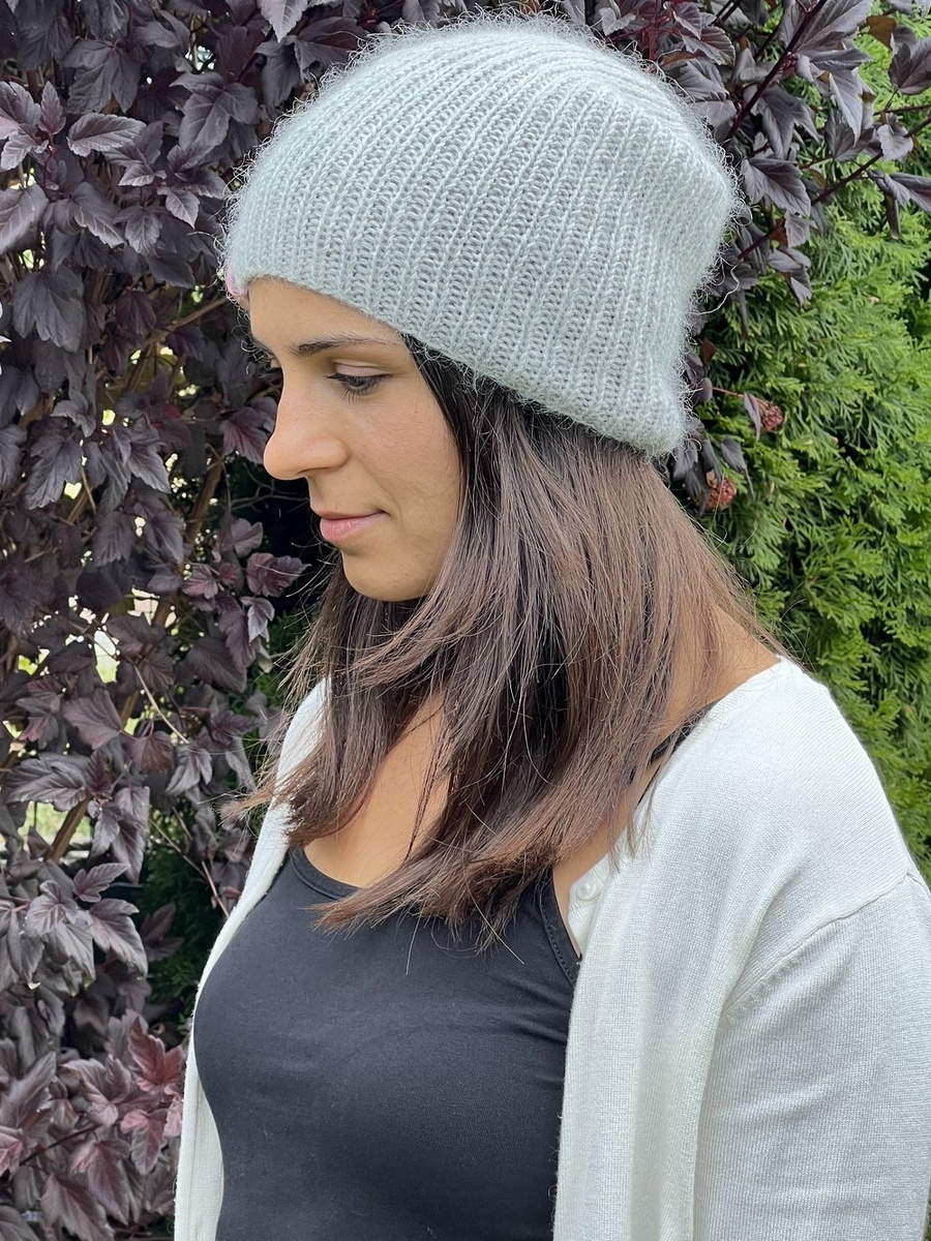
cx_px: 466
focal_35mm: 77
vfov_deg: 25.3
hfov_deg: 19.1
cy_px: 620
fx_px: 2761
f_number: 2.8
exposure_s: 1/99
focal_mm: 9
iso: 40
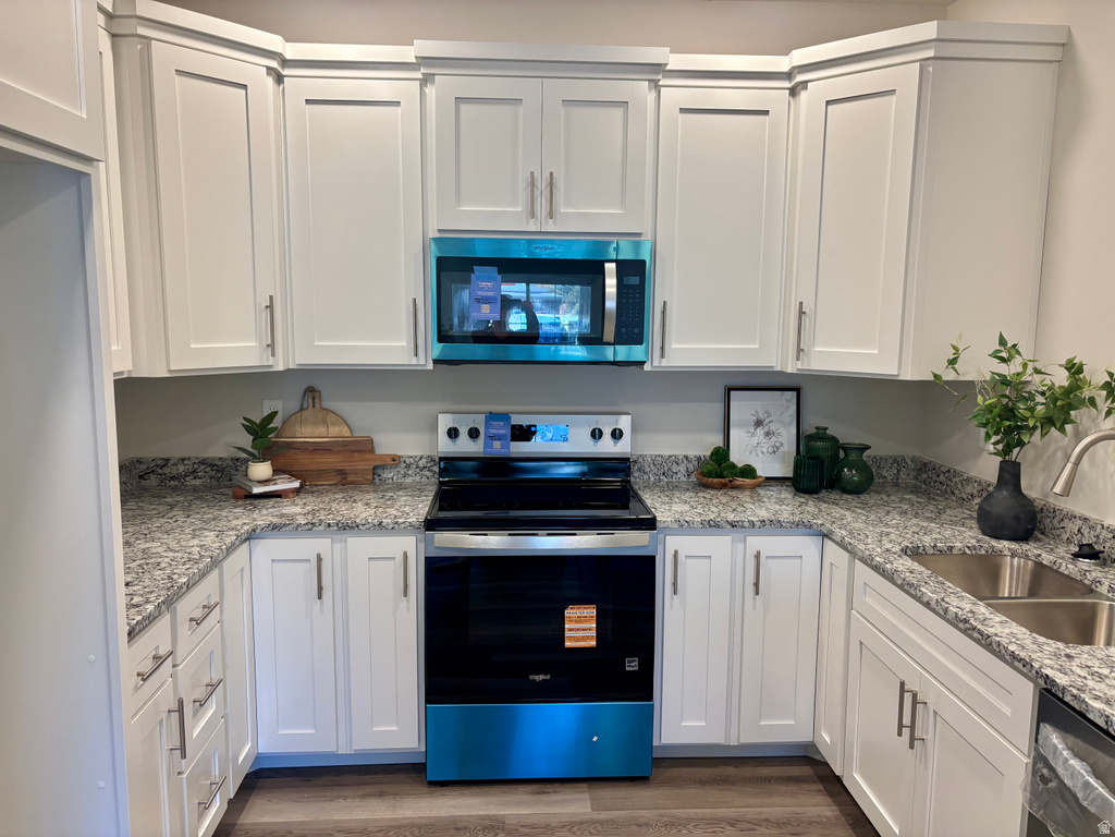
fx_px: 837
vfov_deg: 53.1
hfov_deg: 67.3
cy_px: 418
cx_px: 558
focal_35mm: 26
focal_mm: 5.96
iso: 100
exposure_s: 1/120
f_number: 1.6
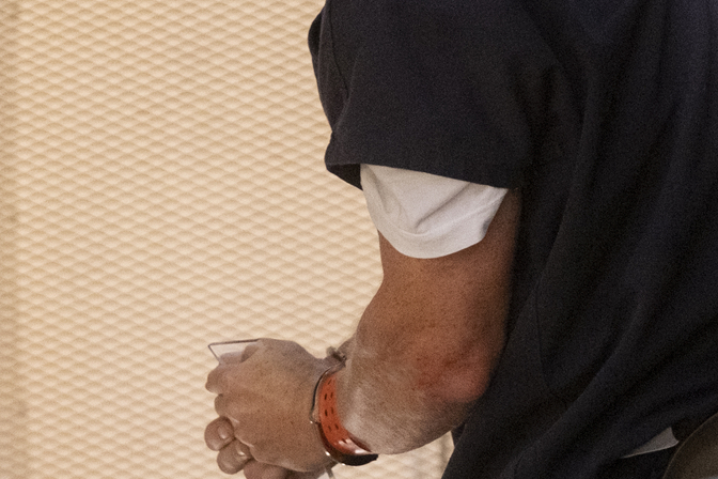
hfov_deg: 9.5
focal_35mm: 217
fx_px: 4328
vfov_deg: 6.3
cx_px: 126
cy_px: -46
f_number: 2.8
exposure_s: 1/640
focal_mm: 61
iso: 3200
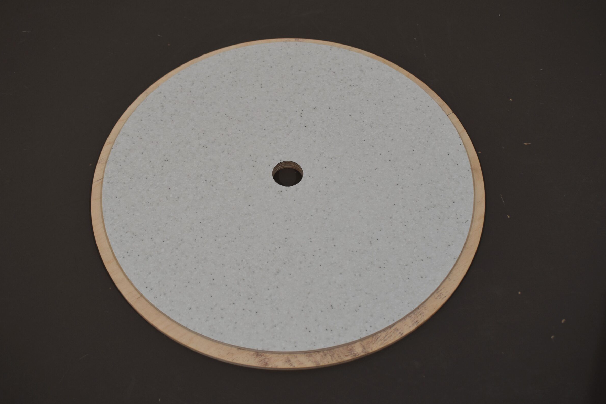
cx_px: 294
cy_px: 187
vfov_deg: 33.0
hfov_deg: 47.9
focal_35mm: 41
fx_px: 682
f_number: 5.6
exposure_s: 1/125
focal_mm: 25
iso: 280
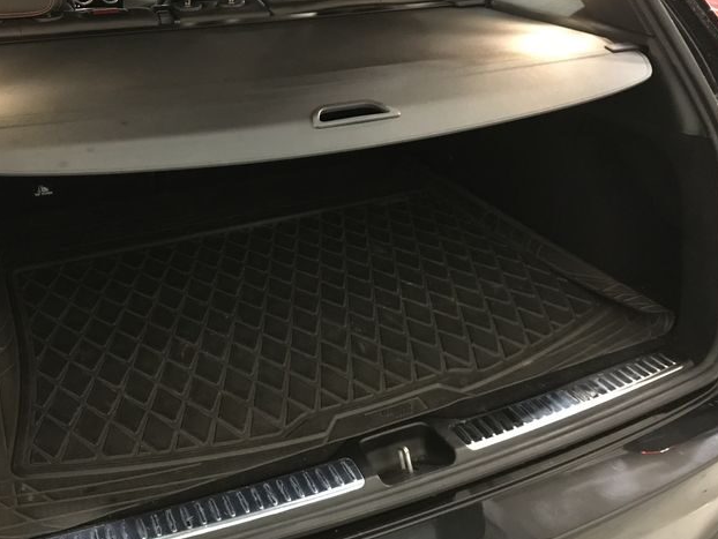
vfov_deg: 39.6
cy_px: 229
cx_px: 291
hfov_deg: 51.0
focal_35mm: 36
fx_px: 747
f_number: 1.8
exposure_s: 1/4
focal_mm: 3.99
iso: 100
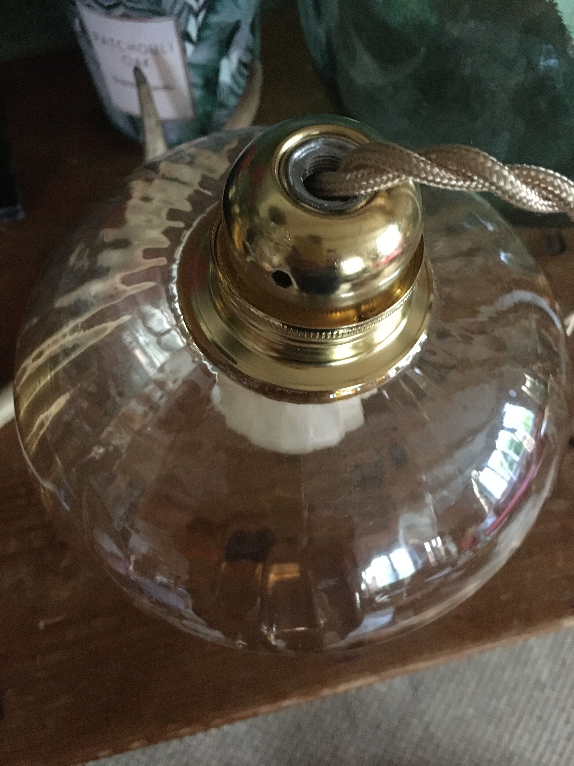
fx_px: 641
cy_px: 383
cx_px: 287
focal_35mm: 29
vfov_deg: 61.7
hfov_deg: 48.2
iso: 400
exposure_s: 1/17
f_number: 2.2
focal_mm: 4.15
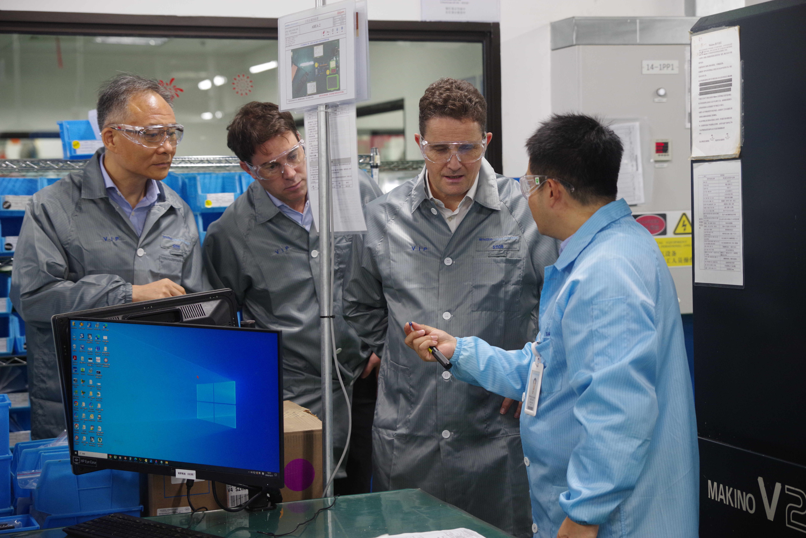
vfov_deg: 19.5
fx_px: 1568
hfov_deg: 28.8
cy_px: 269
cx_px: 403
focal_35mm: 70
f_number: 4
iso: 1600
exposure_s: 1/60
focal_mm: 70
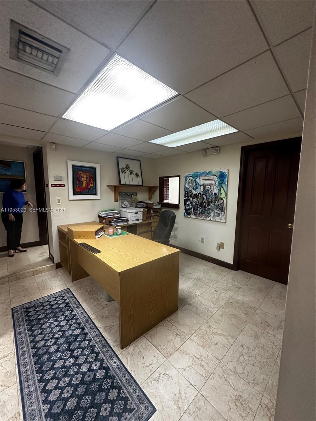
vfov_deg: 102.1
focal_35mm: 14
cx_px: 158
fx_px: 170
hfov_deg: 85.7
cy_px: 210
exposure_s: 1/120
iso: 250
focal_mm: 2.22
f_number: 2.2
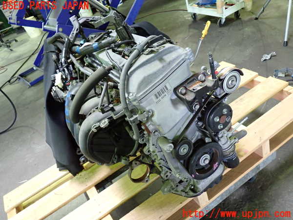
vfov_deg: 46.8
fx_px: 254
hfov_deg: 60.0
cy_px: 110
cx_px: 146
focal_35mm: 30
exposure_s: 1/30
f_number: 2.3
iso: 500
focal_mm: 5.4
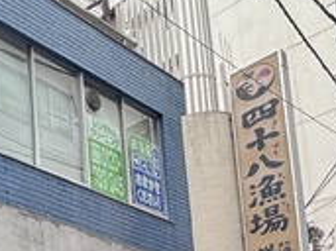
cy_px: 365
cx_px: -152
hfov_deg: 25.8
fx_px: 563
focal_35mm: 58
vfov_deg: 21.6
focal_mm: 2.22
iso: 160
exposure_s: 1/50
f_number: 2.2
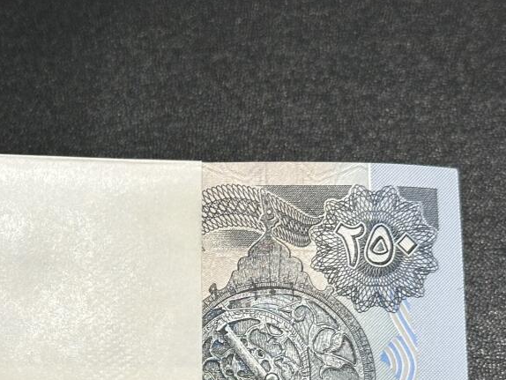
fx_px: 1711
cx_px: 51
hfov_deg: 16.6
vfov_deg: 12.5
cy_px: 401
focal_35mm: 117
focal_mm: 6.86
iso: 100
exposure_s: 1/50
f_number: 1.78
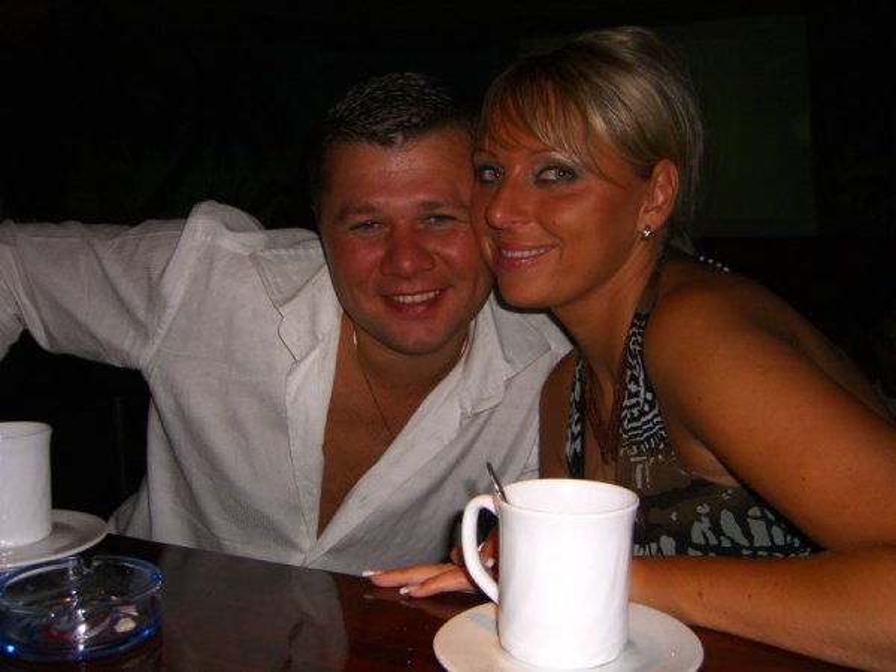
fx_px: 984
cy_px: 336
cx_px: 448
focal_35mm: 38
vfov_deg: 37.7
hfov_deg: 49.0
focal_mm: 7.9
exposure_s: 1/60
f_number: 2.8
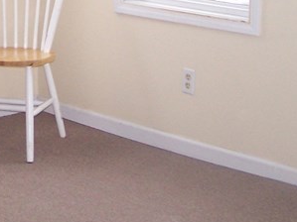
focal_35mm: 130
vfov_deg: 11.0
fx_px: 1115
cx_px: 37
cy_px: -96
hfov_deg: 15.0
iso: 140
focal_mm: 6.3
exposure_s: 1/60
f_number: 2.8
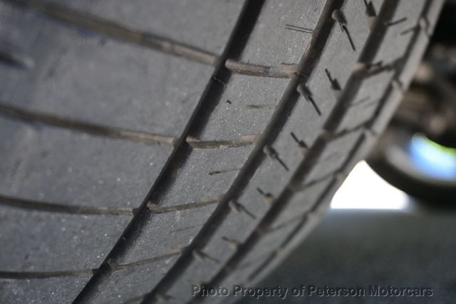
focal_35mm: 45
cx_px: 228
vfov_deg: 29.8
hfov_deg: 43.6
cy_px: 152
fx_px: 570
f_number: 4.8
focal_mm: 30
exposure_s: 1/50
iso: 180
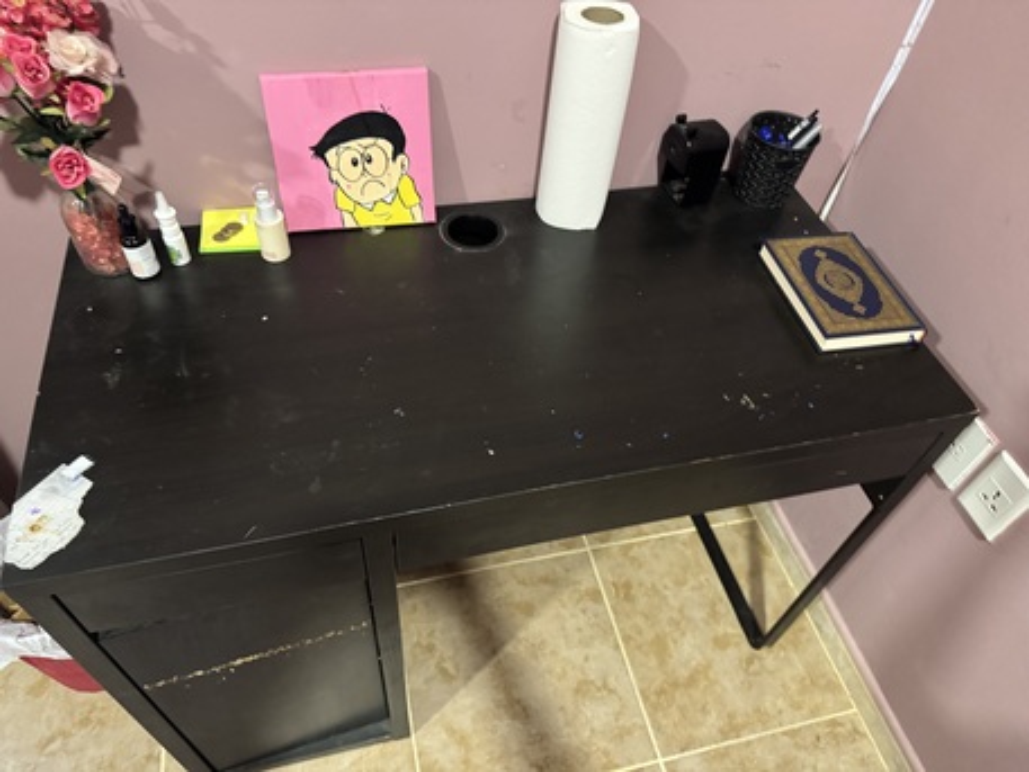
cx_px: 514
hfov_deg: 71.6
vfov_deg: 56.8
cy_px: 386
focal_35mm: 24
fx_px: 714
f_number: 1.78
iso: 1000
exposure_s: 1/40
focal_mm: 6.76
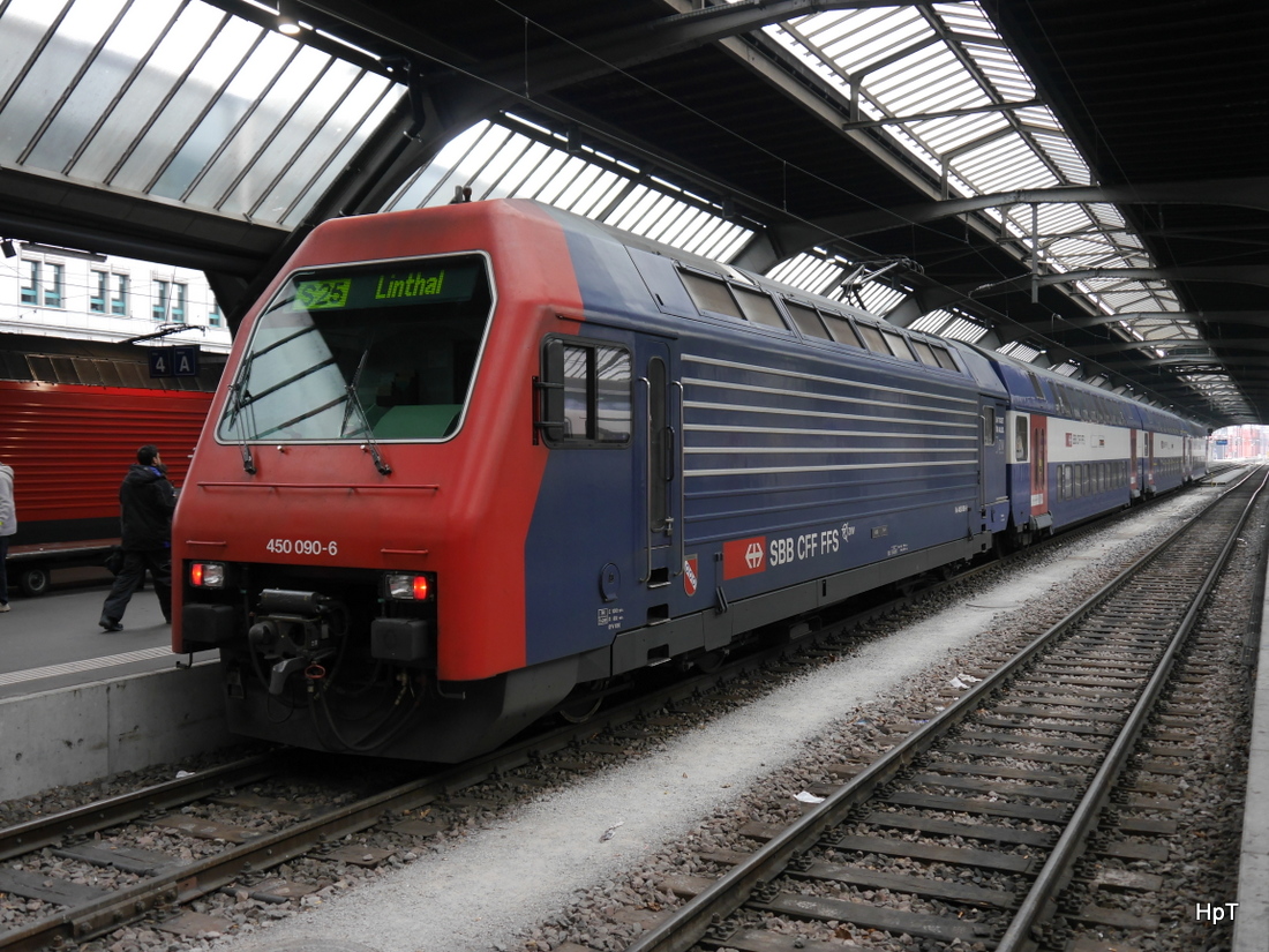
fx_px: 1246
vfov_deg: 41.8
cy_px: 476
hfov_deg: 54.0
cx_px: 634
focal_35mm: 34
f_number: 4
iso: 320
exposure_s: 1/60
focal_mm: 17
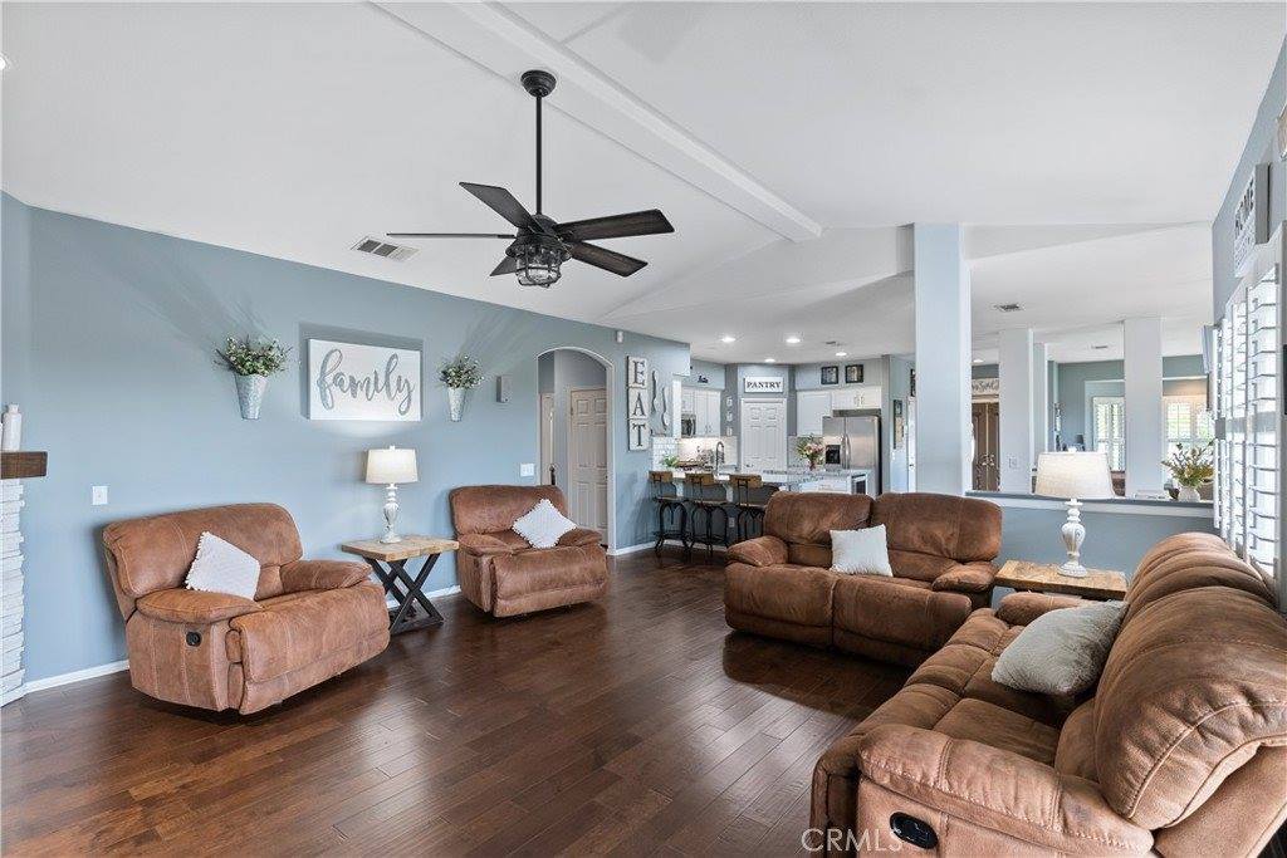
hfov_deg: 93.3
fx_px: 608
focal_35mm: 17
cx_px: 644
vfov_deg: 70.5
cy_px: 429
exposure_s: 1/3
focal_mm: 17
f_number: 8
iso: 100
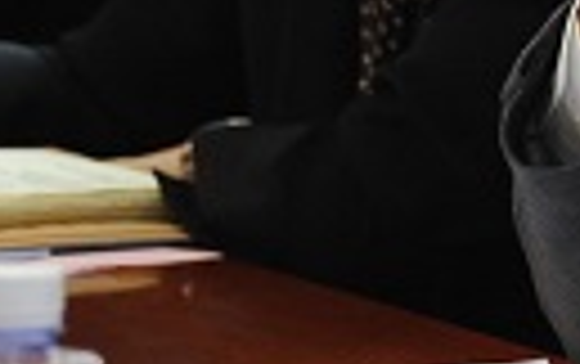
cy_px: -292
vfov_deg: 2.0
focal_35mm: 662
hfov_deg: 3.2
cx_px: 836
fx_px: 10478
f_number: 5.3
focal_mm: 105
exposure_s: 1/50
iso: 1600
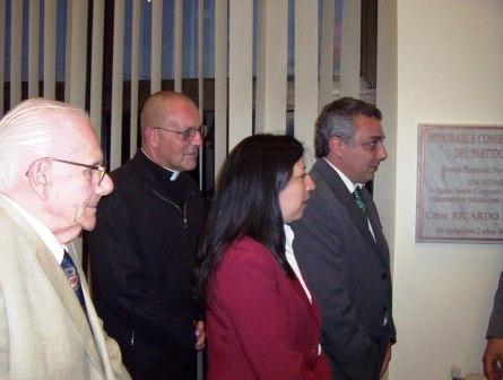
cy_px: 190
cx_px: 252
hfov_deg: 47.8
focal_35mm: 39
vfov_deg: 37.0
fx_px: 568
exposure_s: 1/60
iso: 140
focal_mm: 5.26
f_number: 3.84
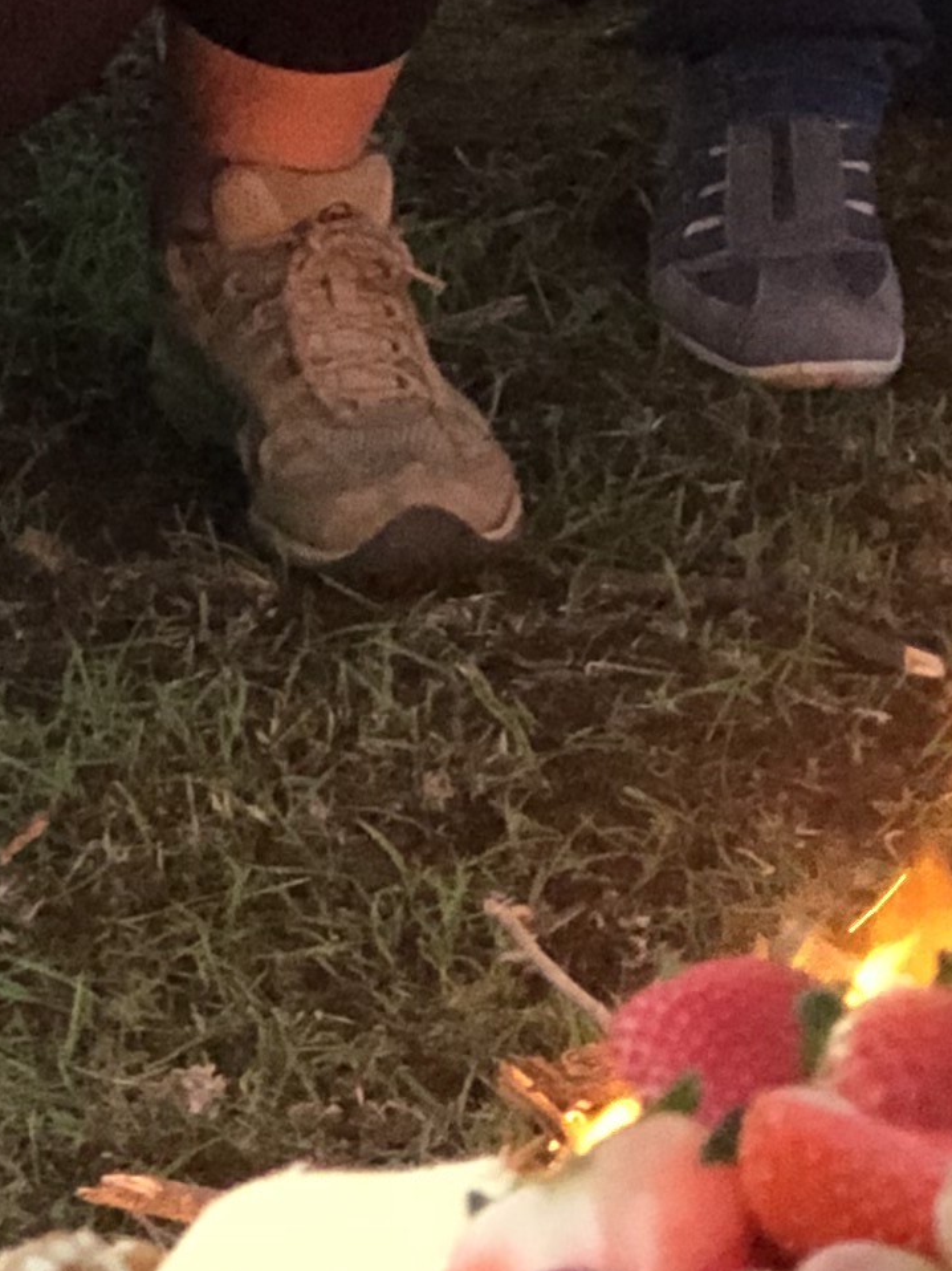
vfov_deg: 8.2
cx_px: 231
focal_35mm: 240
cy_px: -219
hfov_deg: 6.2
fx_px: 8804
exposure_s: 1/30
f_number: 2.8
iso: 1250
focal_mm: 6.6
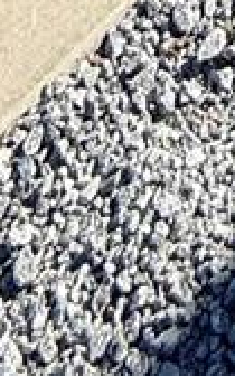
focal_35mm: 106
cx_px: 486
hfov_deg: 11.1
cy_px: -848
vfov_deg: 10.4
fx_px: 1086
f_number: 2.2
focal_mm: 2.22
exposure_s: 1/1795
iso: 50
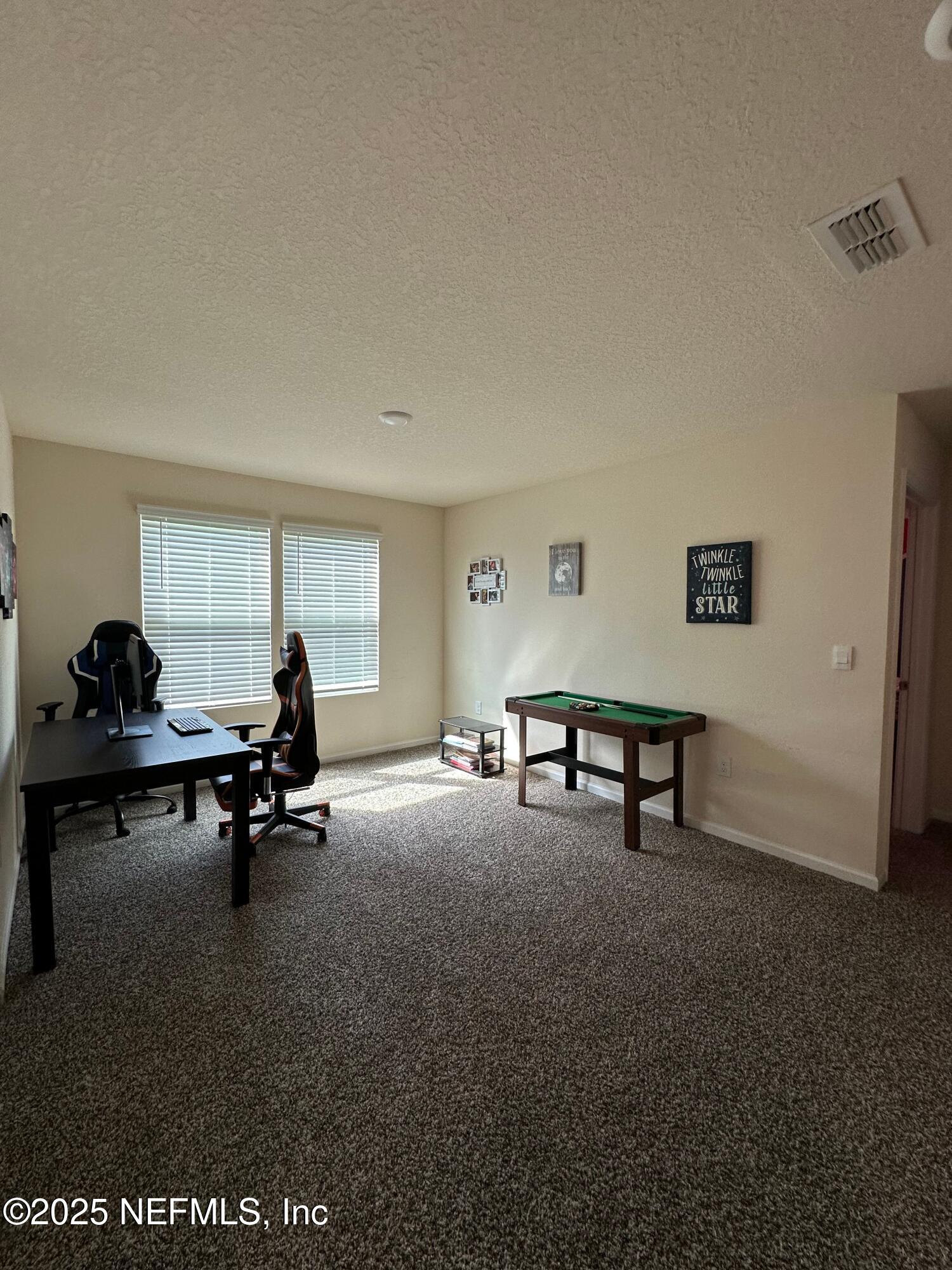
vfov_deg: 102.1
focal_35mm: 14
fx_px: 513
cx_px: 476
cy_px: 635
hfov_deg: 85.7
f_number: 2.2
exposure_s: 1/120
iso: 125
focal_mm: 2.22
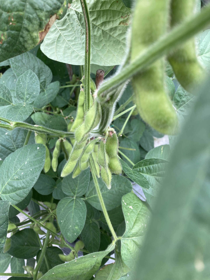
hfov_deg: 49.7
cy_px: 140
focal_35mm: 28
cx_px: 105
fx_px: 226
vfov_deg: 63.4
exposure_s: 1/121
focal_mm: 3.99
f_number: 1.8
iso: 25
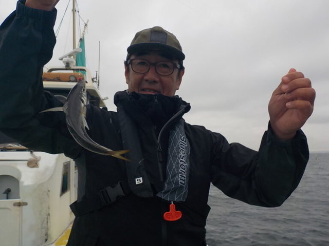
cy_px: 123
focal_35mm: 30
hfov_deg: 60.0
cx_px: 164
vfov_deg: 46.8
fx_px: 285
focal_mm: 4.1
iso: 125
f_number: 3.3
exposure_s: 1/250
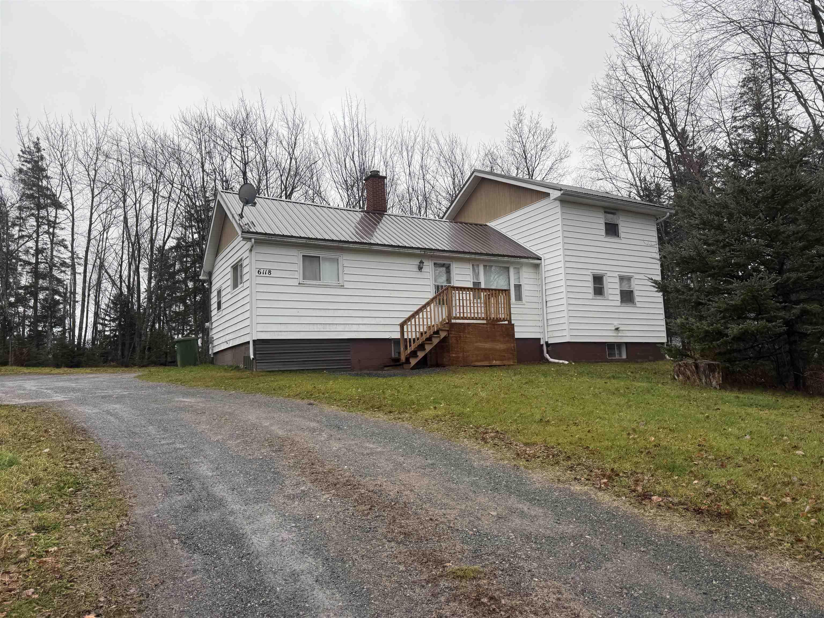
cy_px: 309
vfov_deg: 56.8
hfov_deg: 71.6
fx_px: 571
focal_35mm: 24
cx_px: 412
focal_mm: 6.76
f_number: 1.78
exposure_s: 1/742
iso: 80
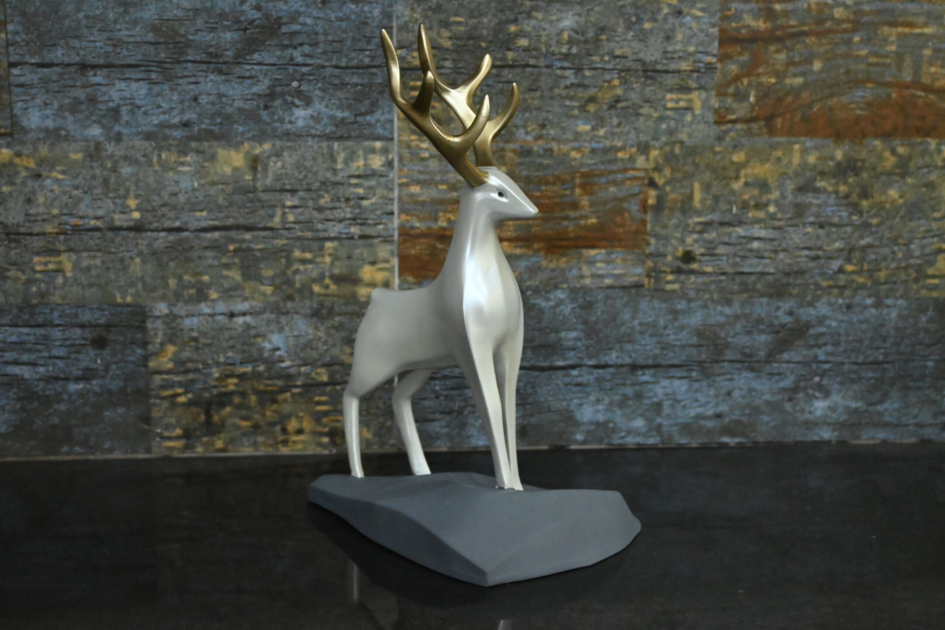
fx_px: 1142
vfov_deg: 30.9
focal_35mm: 44
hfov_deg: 45.0
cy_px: 315
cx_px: 472
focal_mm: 29
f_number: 4.8
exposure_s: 1/100
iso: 5000
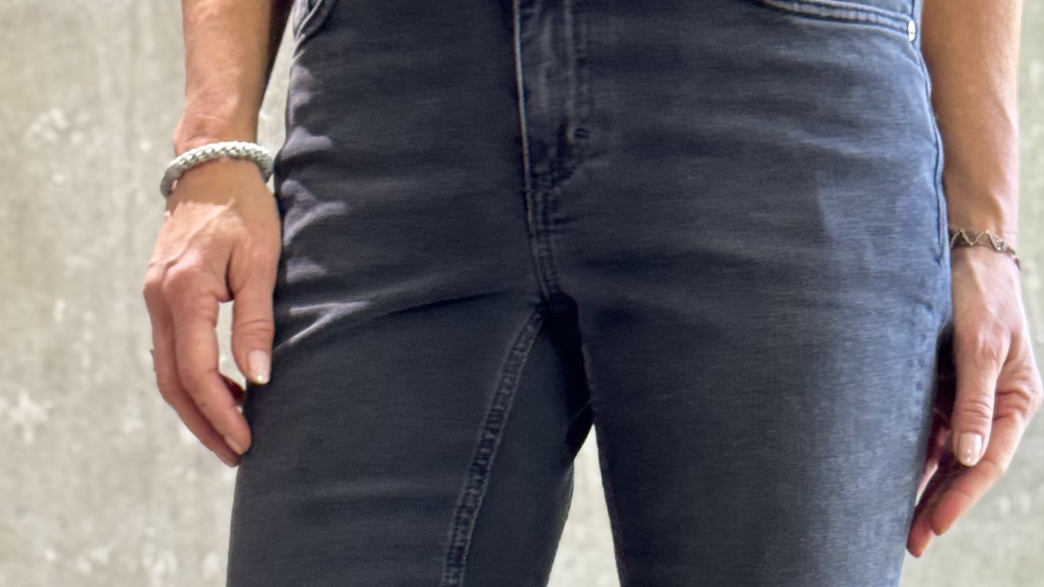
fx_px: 3266
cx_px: 466
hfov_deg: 18.2
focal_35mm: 118
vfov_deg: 9.9
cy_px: 895
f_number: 1.78
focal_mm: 6.76
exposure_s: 1/50
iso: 100
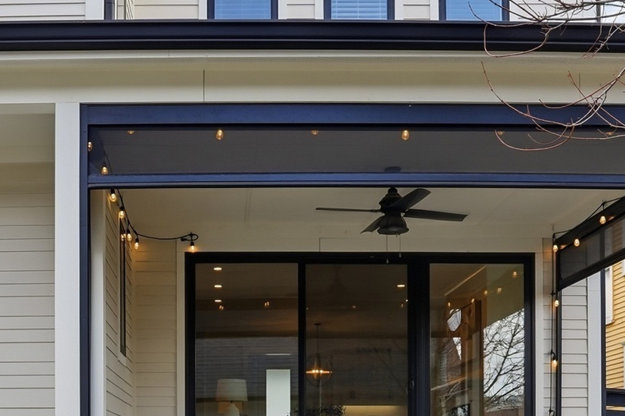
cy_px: 455
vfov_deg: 25.1
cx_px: 207
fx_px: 868
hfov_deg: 39.1
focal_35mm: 50
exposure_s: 1/500
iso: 250
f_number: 9
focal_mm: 16
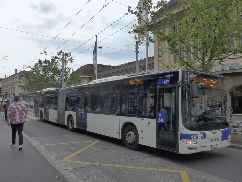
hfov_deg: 61.7
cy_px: 91
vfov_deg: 48.2
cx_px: 121
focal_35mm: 29
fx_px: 203
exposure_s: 1/1600
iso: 160
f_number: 2.8
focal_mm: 6
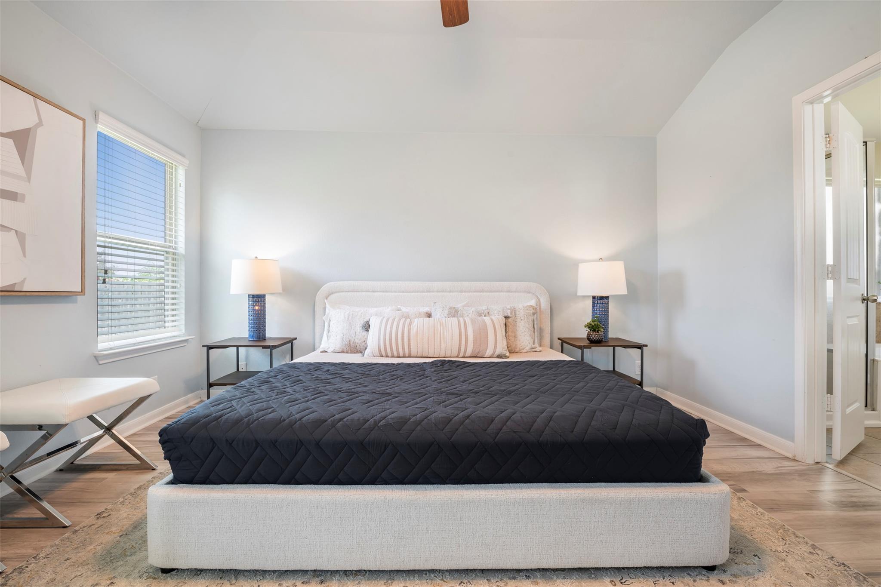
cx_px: 440
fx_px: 391
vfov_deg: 73.7
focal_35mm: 16
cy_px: 294
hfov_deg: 96.7
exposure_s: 1/4
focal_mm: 16
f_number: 11
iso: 250
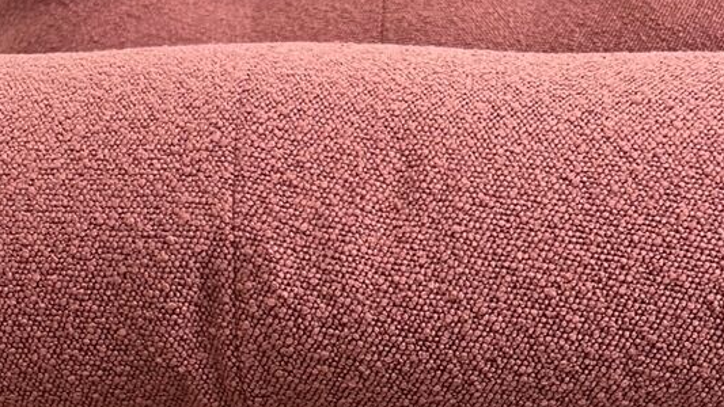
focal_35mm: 68
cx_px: 361
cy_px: 448
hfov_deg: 31.0
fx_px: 1306
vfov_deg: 17.2
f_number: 1.5
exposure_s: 1/120
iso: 125
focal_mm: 5.7
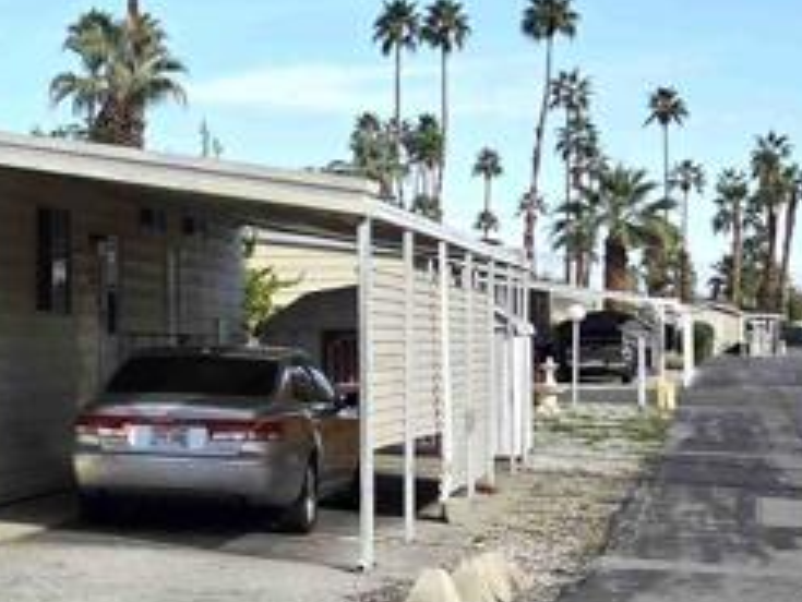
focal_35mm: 96
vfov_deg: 15.4
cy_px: 288
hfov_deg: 18.4
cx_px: -357
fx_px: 2225
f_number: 1.8
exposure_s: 1/4663
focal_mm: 5.4
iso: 80
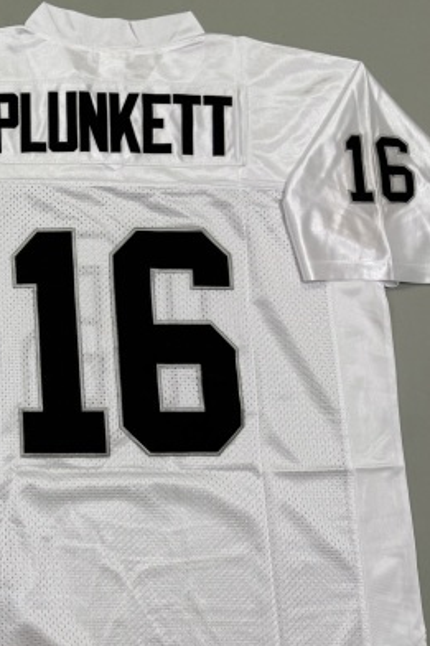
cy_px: 275
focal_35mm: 51
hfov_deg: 23.3
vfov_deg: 38.8
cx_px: -137
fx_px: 914
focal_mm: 6.76
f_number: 1.78
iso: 125
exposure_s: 1/100
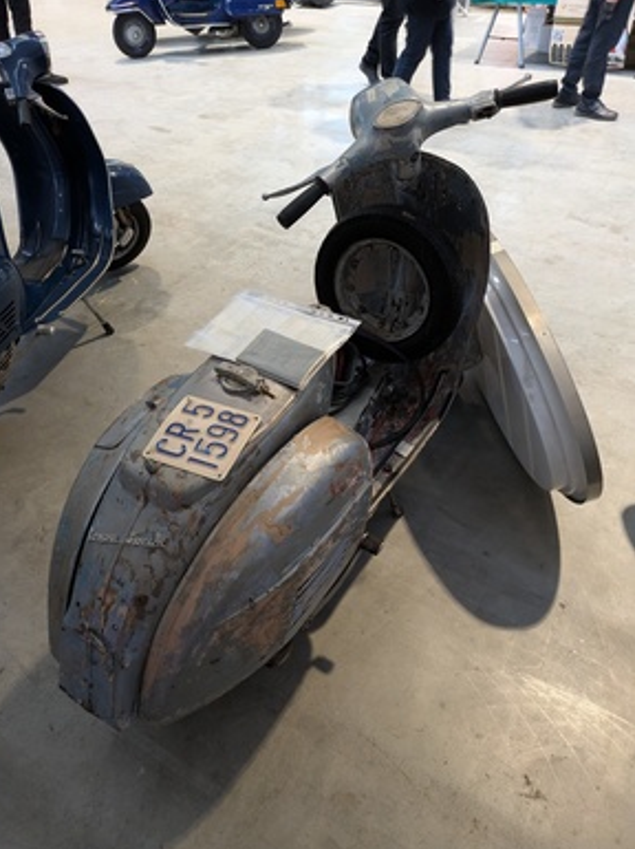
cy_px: 423
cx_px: 306
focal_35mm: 26
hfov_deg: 53.0
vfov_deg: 67.4
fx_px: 637
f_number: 1.89
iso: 314
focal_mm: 5.43
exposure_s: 1/33.3
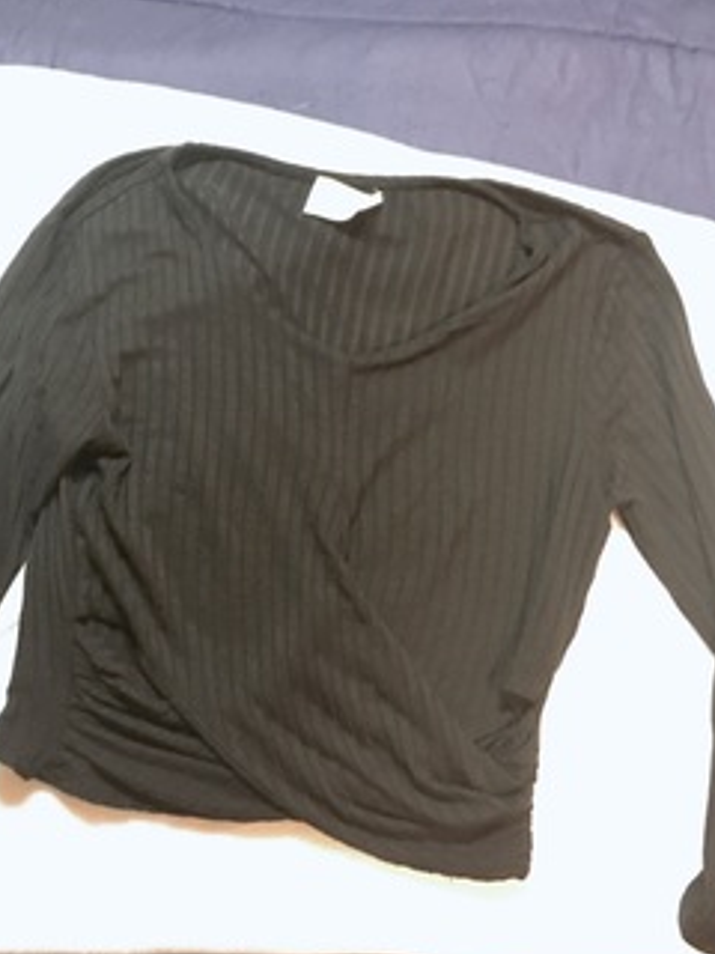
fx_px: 1129
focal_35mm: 41
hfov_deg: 34.8
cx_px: 229
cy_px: 371
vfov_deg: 45.5
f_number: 2.2
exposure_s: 1/15
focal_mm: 4.15
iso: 400
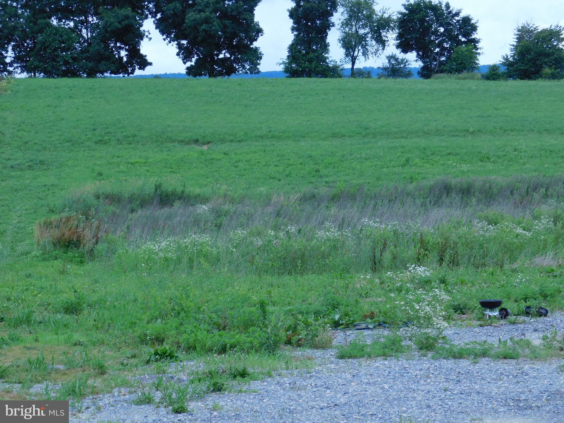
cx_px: 282
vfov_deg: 18.4
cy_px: 212
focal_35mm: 80
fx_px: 1303
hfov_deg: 24.4
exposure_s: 1/640
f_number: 4.4
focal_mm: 14.2
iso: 125
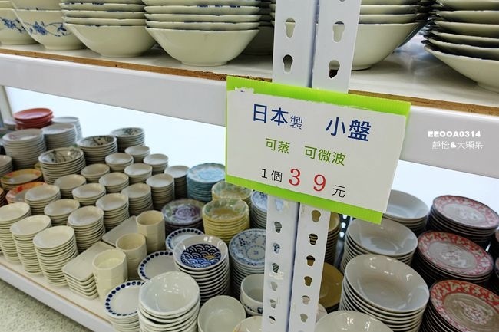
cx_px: 250
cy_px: 166
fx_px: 333
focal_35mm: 24
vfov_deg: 53.1
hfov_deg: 73.8
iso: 125
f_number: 2.8
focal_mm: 8.8
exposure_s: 1/80
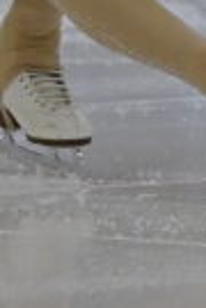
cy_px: -52
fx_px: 12634
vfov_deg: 1.4
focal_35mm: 1472
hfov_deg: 0.9
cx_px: 18
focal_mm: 220
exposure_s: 1/3200
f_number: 5
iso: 3200
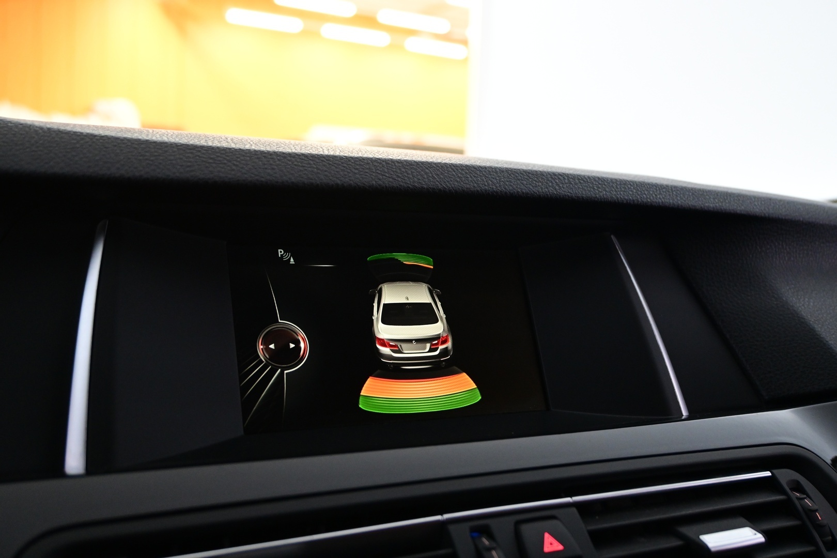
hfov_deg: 52.2
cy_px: 279
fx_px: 854
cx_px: 418
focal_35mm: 37
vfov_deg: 36.2
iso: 1800
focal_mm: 24.5
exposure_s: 1/40
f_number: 4.2
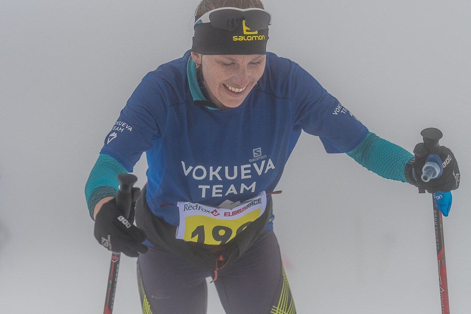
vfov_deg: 12.9
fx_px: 1387
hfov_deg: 19.3
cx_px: 236
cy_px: 158
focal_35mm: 106
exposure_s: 1/6400
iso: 125
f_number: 2.8
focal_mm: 70
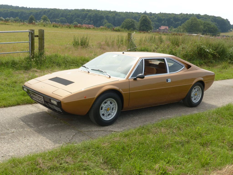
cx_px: 116
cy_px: 88
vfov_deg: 32.9
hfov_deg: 42.9
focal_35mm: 44
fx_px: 296
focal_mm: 7.8
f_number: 4
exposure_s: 1/800
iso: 100
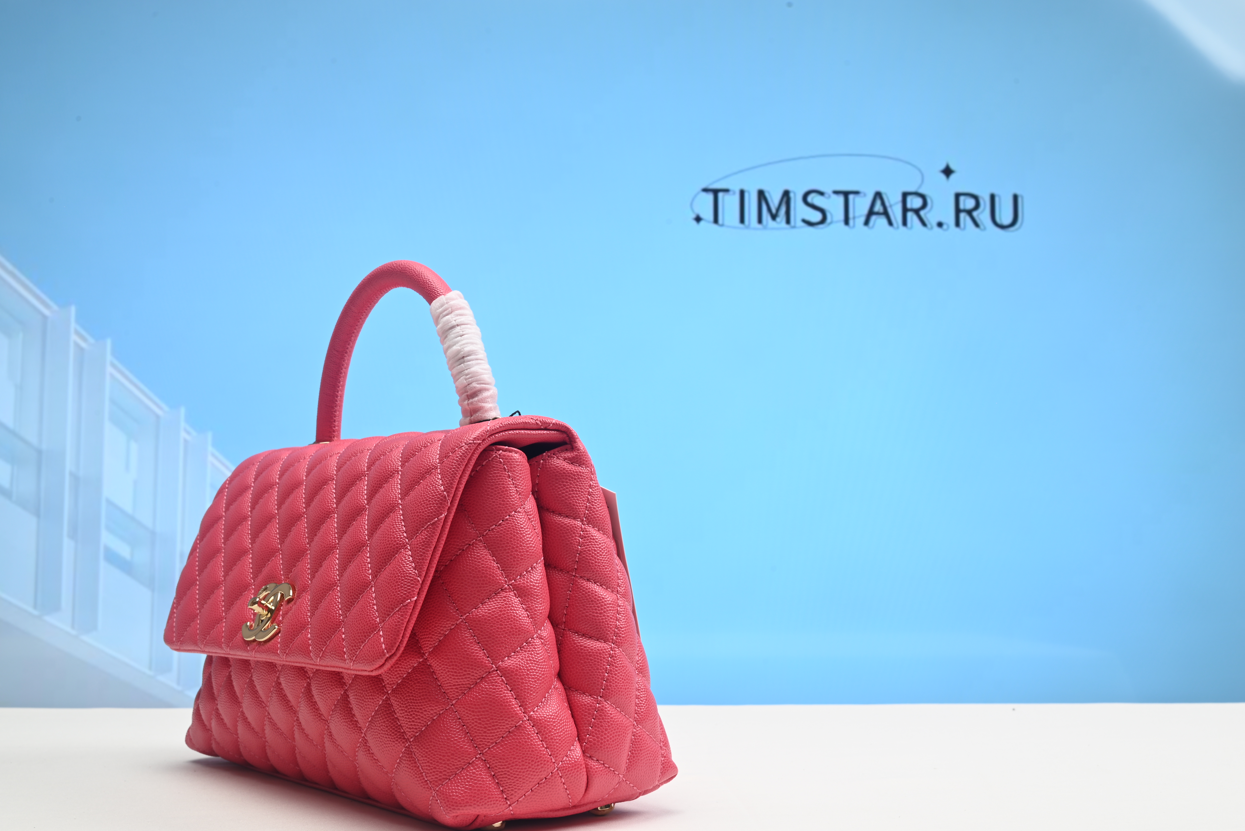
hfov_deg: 47.4
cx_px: 622
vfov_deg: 32.7
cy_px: 416
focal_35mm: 41
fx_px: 1418
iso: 100
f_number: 16
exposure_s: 1/2.5
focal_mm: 41
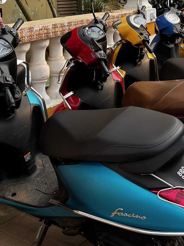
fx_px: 461
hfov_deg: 22.3
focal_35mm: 65
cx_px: 146
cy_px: 45
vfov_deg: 29.1
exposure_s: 1/449
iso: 50
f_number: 1.6
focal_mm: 5.1
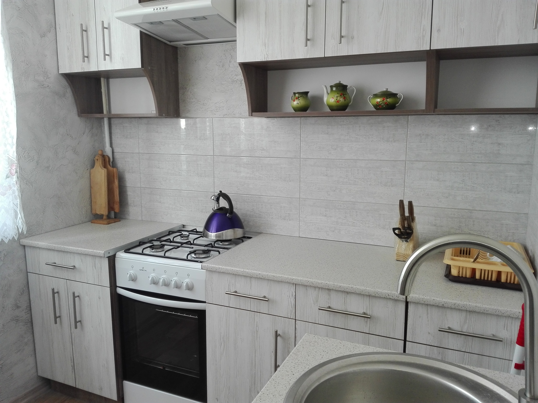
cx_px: 269
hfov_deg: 65.3
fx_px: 420
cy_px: 202
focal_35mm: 27
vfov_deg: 51.4
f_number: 2
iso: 140
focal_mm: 3.79
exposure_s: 1/60
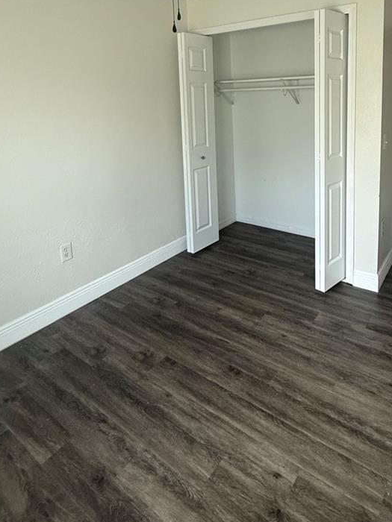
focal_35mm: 24
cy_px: 145
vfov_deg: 68.0
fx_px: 362
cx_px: 232
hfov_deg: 56.4
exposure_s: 1/99
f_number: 2.2
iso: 200
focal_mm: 2.22
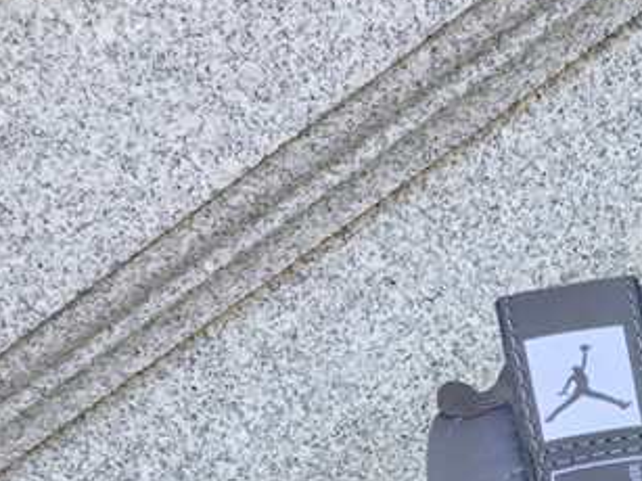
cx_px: 767
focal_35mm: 91
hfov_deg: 20.2
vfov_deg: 15.5
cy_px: 608
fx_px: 1687
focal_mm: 3.3
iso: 25
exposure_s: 1/192
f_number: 2.4
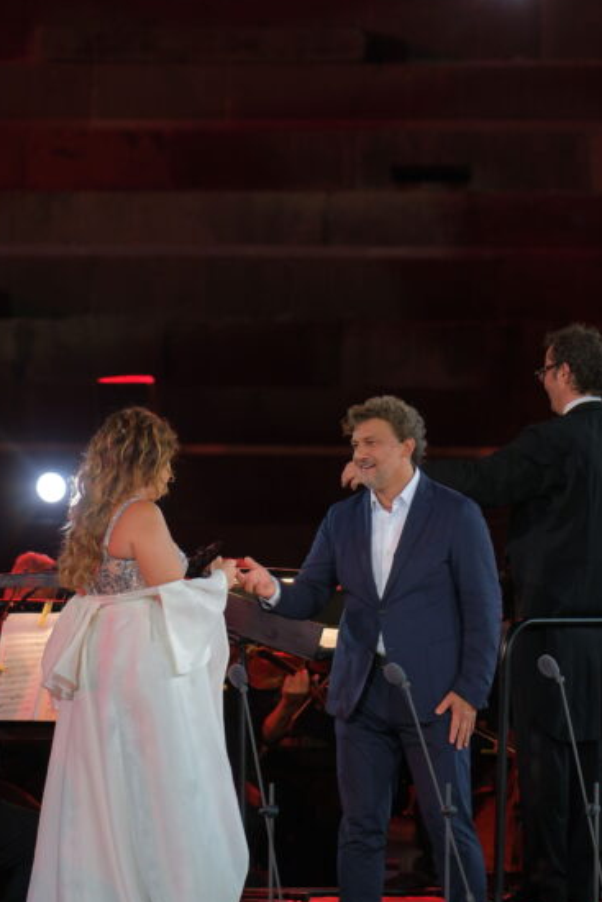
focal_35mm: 391
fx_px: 9801
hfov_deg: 3.5
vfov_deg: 5.3
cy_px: 333
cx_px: 332
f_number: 2.8
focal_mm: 140
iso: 400
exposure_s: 1/125
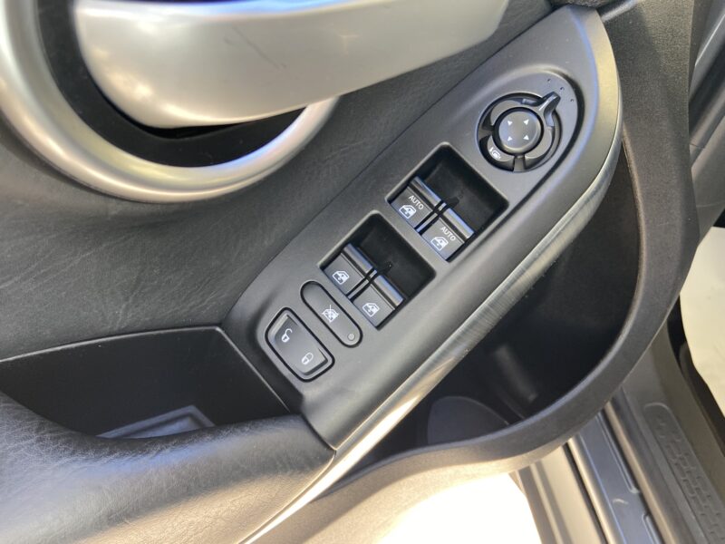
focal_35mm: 26
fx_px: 545
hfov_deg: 67.3
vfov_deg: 53.1
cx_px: 362
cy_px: 272
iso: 125
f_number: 1.8
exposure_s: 1/110
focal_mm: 4.25
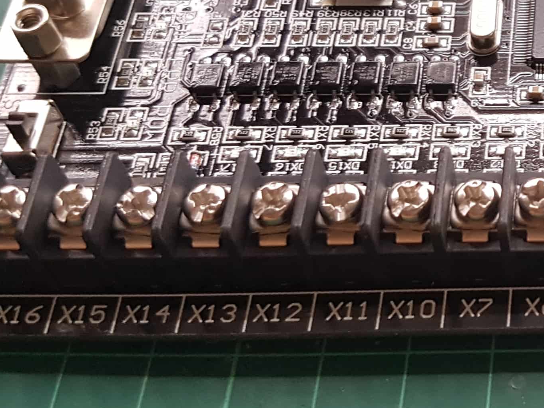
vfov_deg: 18.8
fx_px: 1210
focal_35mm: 77
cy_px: 26
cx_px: 687
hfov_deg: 22.8
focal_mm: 4.2
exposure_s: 1/60
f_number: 1.7
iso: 125
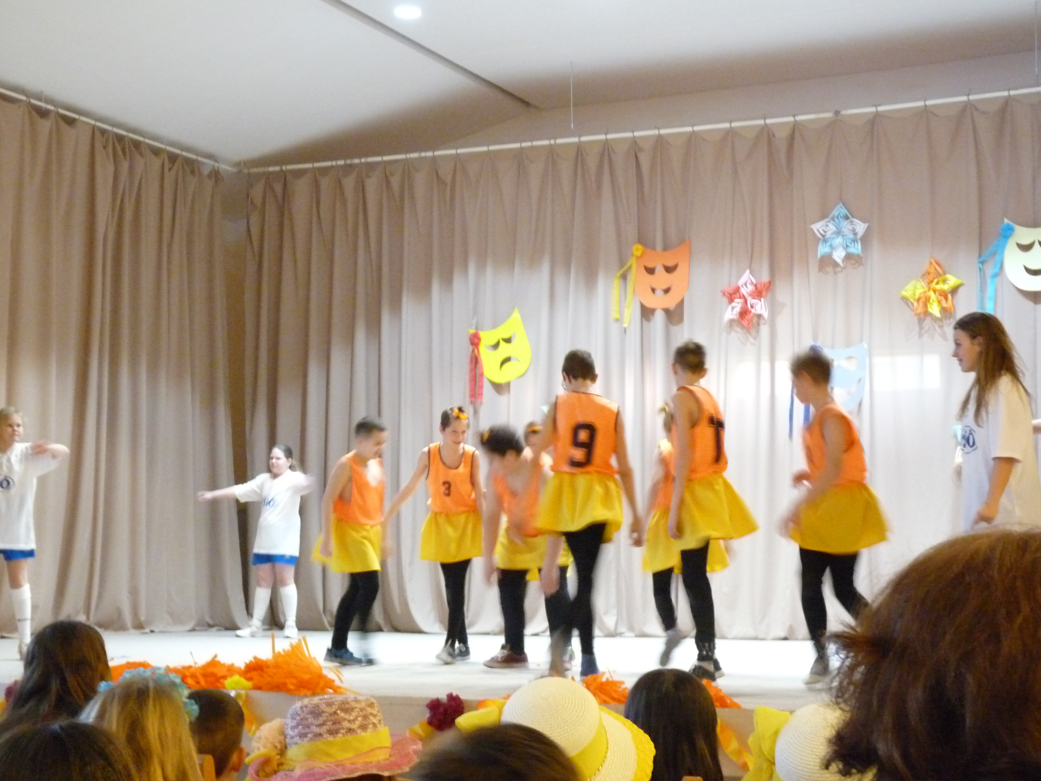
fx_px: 1955
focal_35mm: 65
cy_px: 390
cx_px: 520
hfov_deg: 29.8
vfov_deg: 22.6
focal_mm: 11.5
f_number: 3.4
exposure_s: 1/13
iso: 800
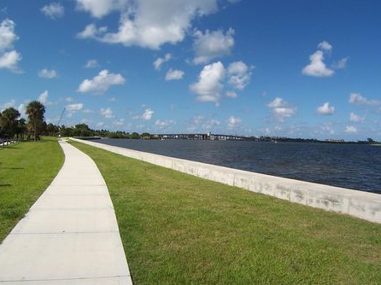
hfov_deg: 50.1
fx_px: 407
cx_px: 182
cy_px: 140
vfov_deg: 38.6
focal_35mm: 37
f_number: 4
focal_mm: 5.5
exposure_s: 1/1000
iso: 80
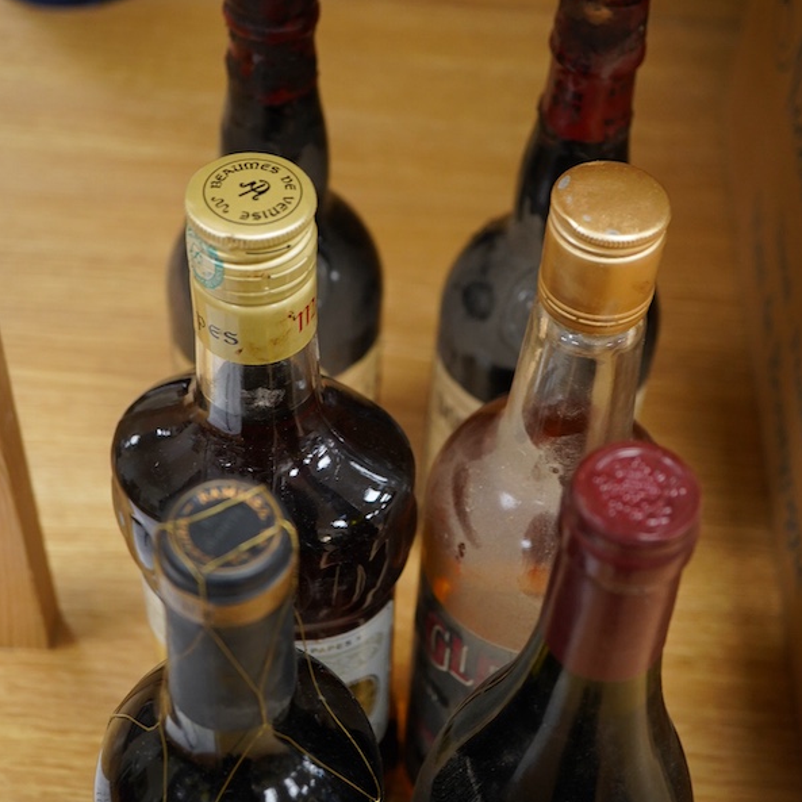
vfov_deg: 29.5
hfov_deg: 29.6
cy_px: 360
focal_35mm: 58
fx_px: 1520
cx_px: 404
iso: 1250
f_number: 5.6
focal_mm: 30
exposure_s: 1/125
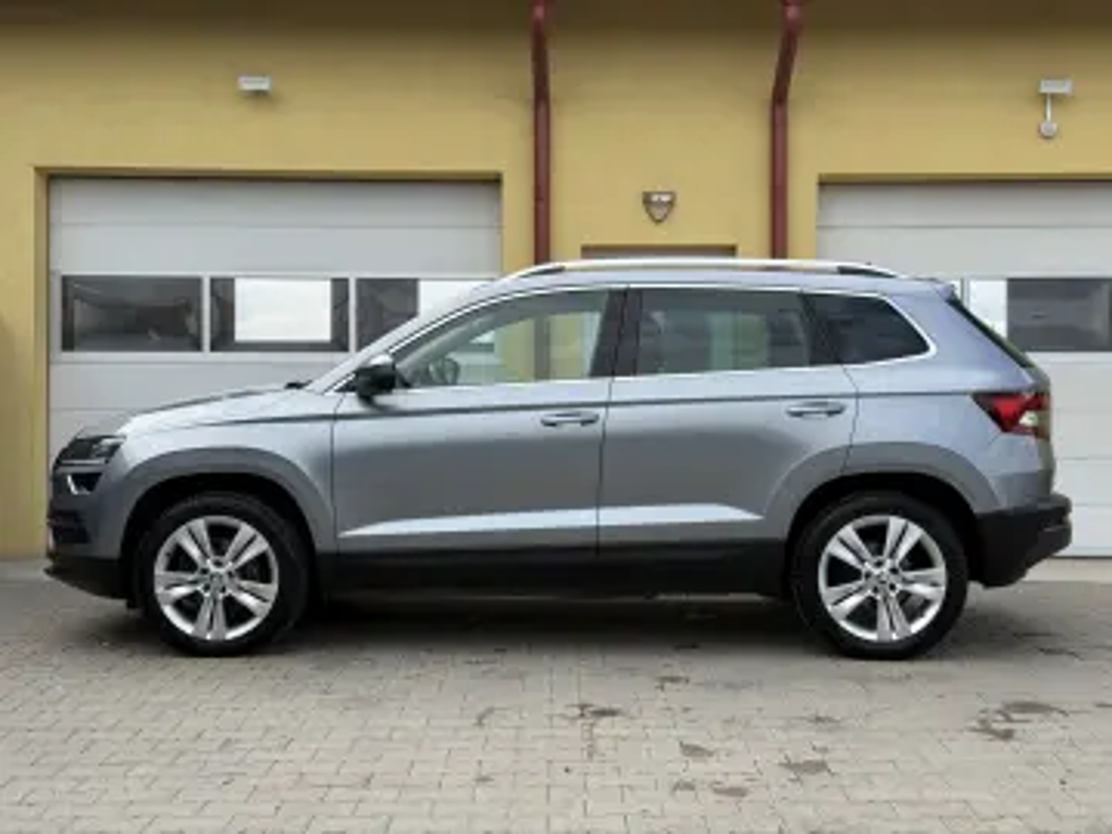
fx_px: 1542
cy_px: 417
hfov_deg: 39.7
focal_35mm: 48
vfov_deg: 30.3
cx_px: 556
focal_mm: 6.76
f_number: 1.78
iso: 64
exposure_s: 1/2762
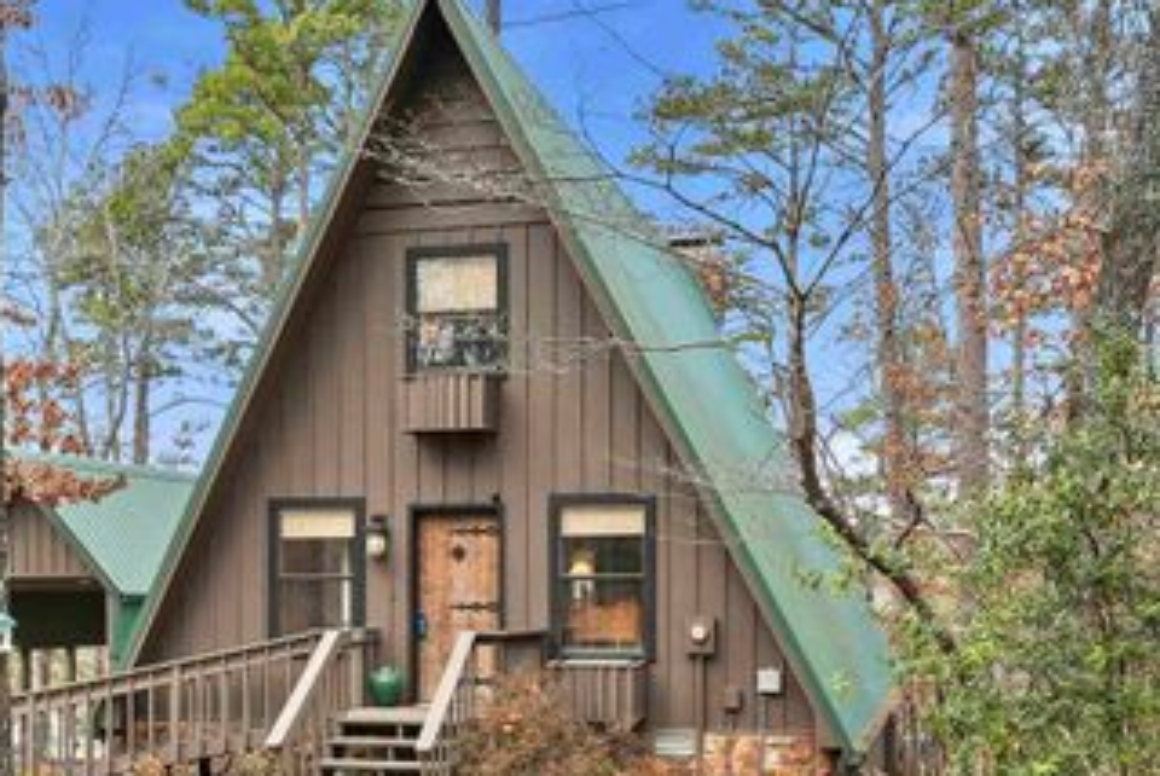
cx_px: 460
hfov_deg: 39.4
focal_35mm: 50
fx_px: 1613
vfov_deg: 26.8
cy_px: 540
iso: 250
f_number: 8
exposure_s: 1/250
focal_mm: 32
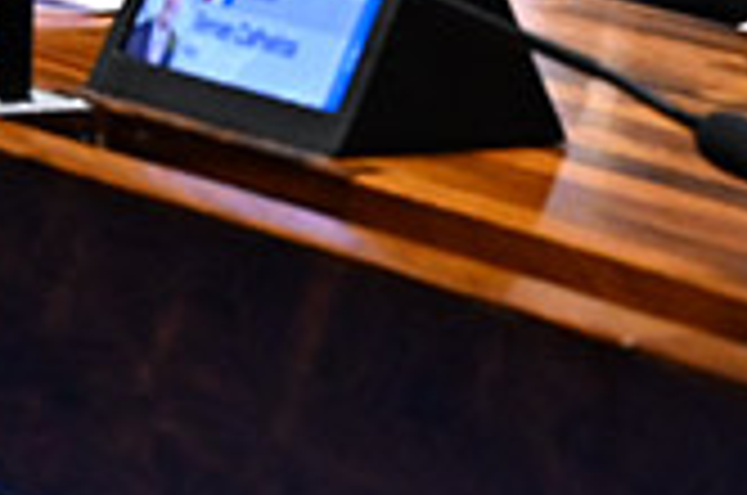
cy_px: -657
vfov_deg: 2.5
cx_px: -364
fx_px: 11287
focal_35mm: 545
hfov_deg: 3.8
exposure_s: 1/200
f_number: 4
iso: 2000
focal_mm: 70
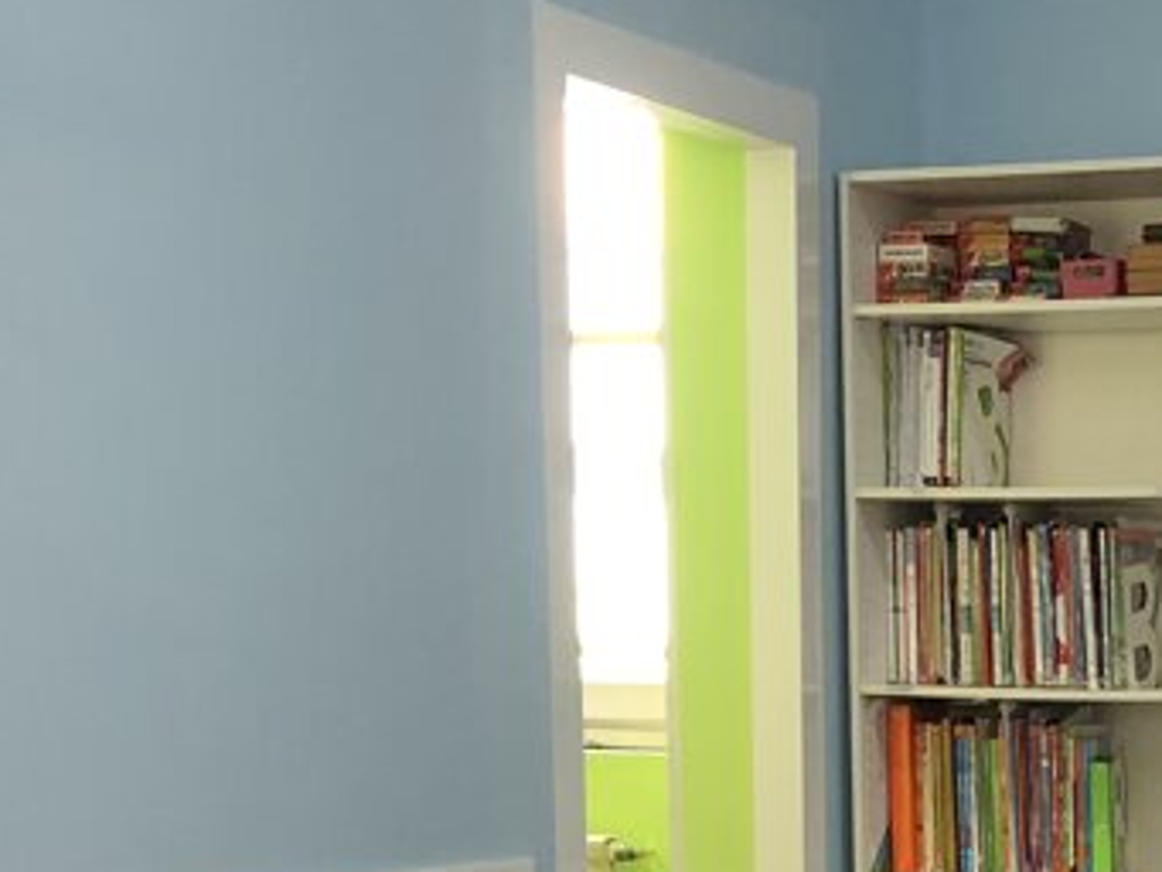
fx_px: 3224
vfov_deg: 14.4
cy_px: 1306
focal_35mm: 96
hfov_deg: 19.8
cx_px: 1186
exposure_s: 1/17
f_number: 1.8
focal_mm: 3.99
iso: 40
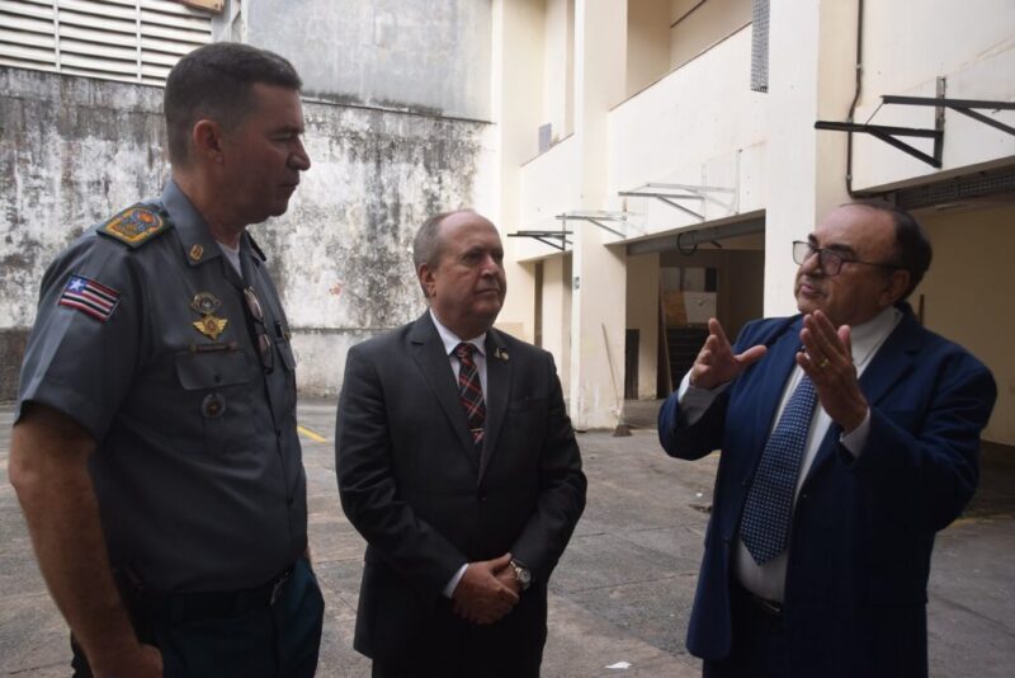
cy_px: 339
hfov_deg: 57.2
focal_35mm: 33
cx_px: 508
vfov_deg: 40.0
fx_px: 931
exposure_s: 1/250
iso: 400
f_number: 8
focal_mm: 22
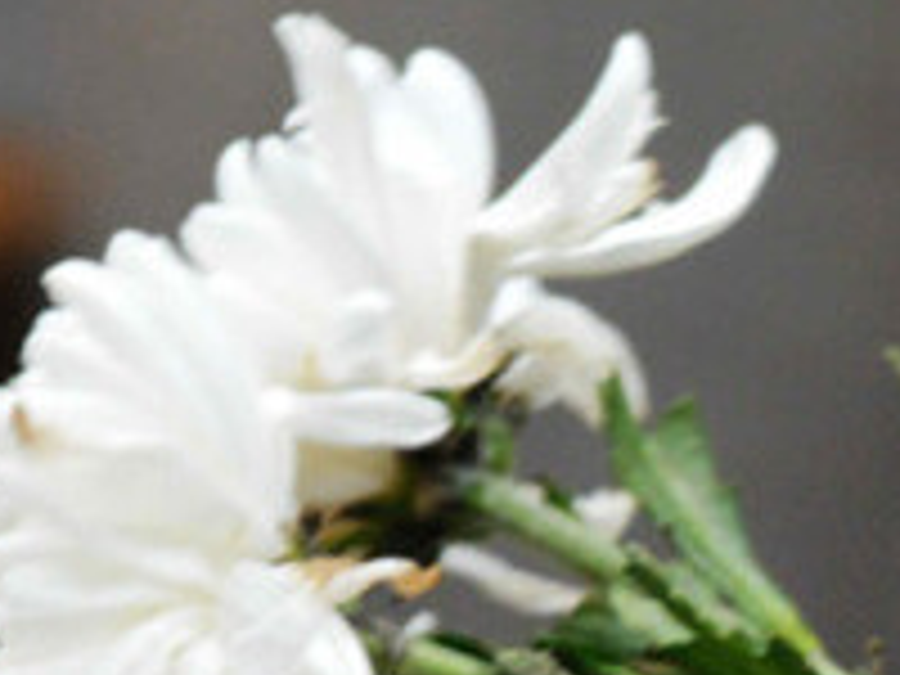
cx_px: 1413
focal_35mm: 1727
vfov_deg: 0.9
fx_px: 44901
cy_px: 1384
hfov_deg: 1.1
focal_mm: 200
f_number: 5.6
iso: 400
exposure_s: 1/200
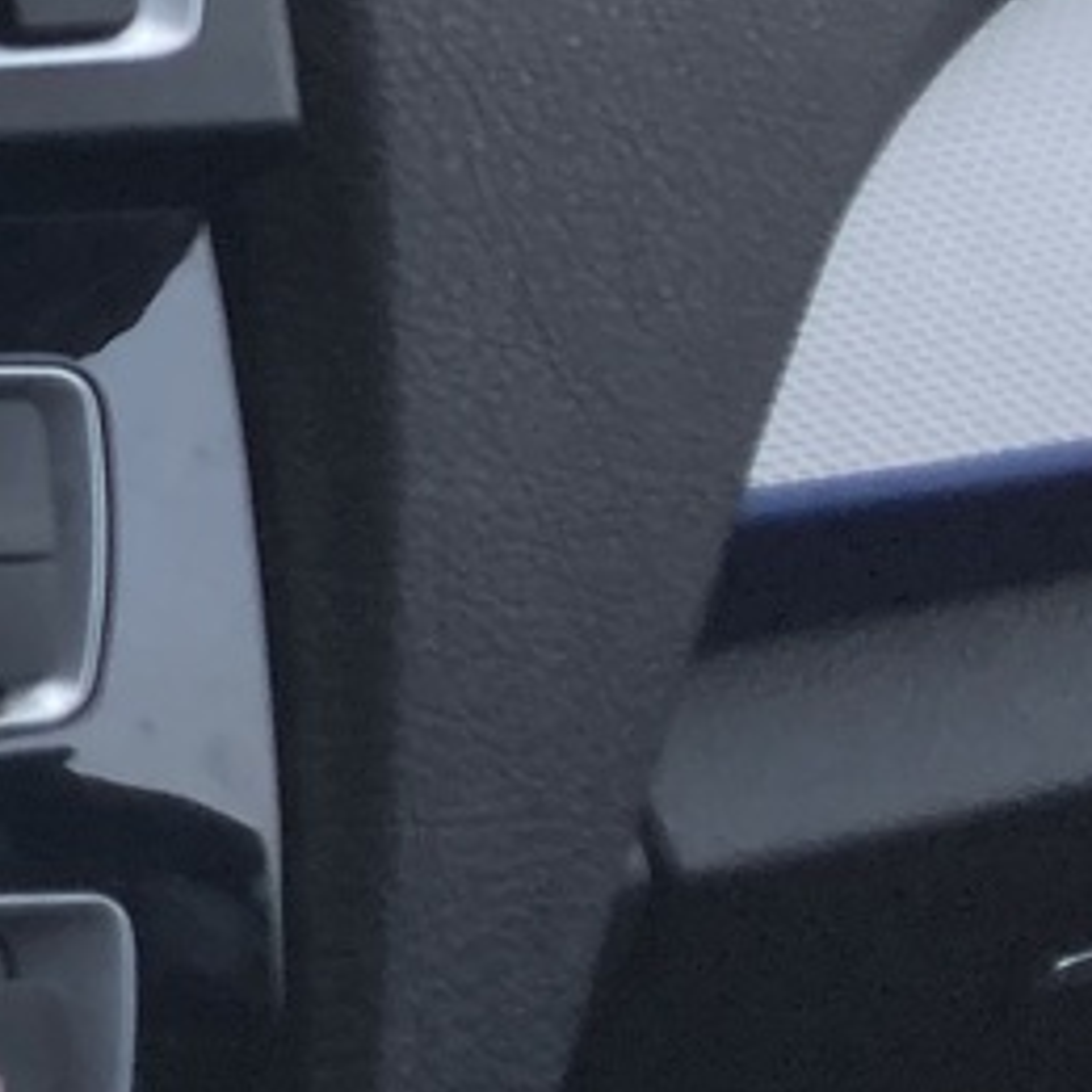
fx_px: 4890
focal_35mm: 137
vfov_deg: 12.7
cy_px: 147
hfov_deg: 10.9
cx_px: -1483
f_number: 1.8
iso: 20
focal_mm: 3.99
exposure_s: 1/139
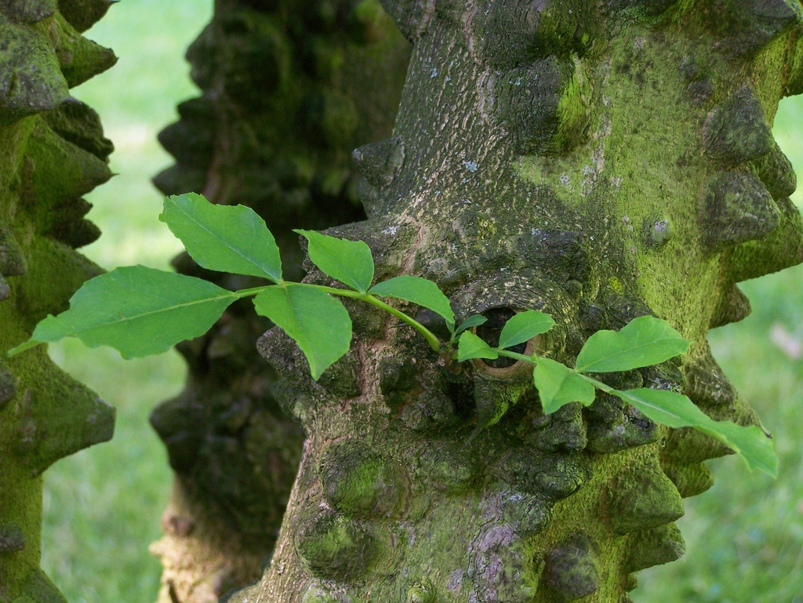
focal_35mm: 117
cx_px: 402
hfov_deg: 16.8
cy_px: 302
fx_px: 2715
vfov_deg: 12.7
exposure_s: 1/40
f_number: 3.2
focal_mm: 19.4
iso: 160
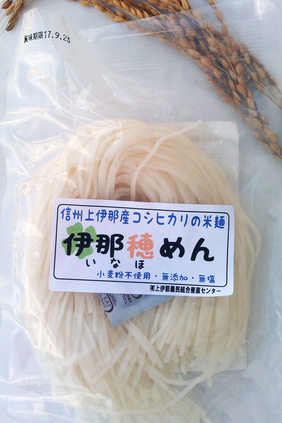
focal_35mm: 37
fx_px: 435
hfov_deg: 35.9
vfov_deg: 51.8
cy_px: 191
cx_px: 140
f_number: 2.4
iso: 100
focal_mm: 4
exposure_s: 1/292
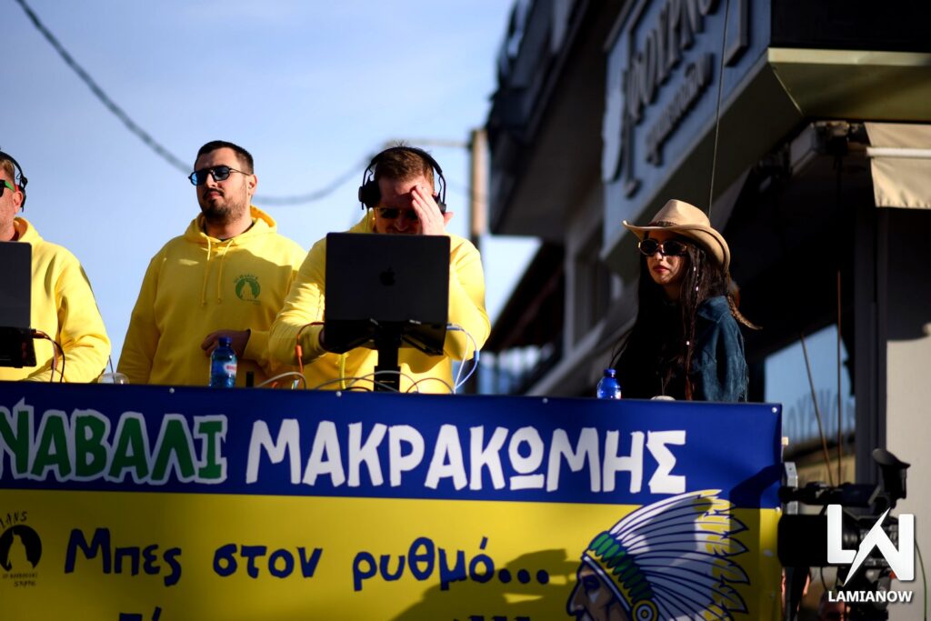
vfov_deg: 16.1
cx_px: 466
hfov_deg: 23.9
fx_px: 2198
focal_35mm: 85
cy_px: 310
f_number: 1.8
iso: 100
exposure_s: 1/4000
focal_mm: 85
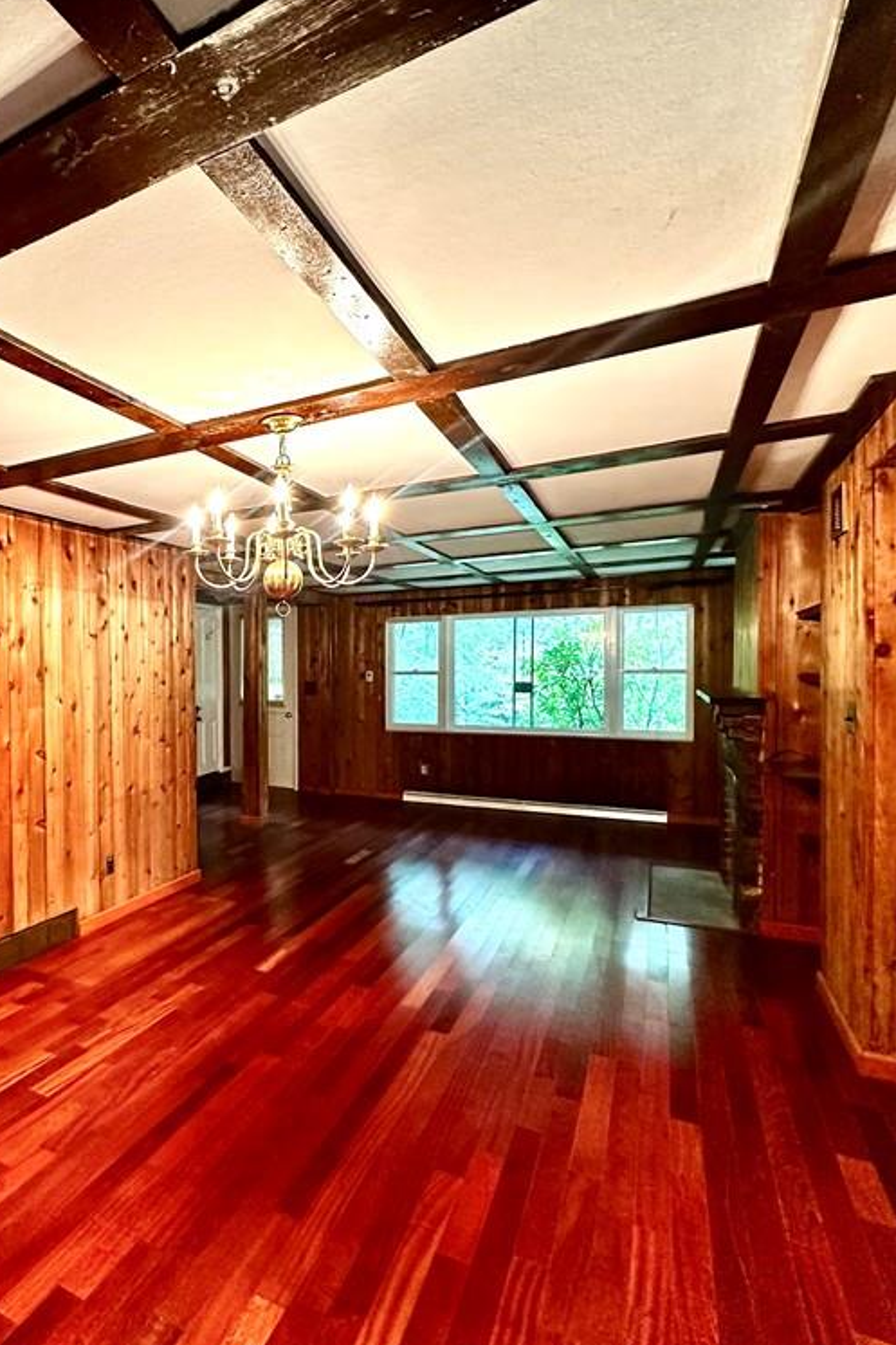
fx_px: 747
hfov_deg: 57.2
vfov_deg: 84.0
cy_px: 680
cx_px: 177
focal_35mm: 20
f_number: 2.2
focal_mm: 2.22
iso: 500
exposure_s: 1/60
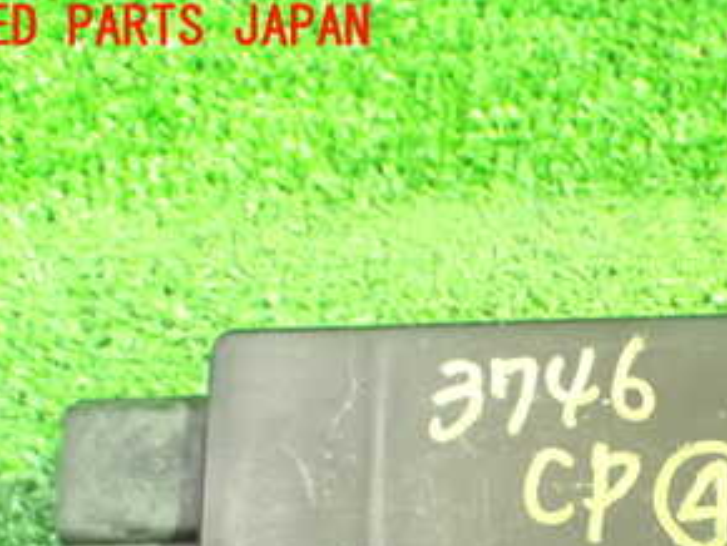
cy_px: 561
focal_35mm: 91
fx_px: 1913
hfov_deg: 21.0
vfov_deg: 15.9
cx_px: 667
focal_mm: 7.84
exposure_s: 1/13
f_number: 2.9
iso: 1600
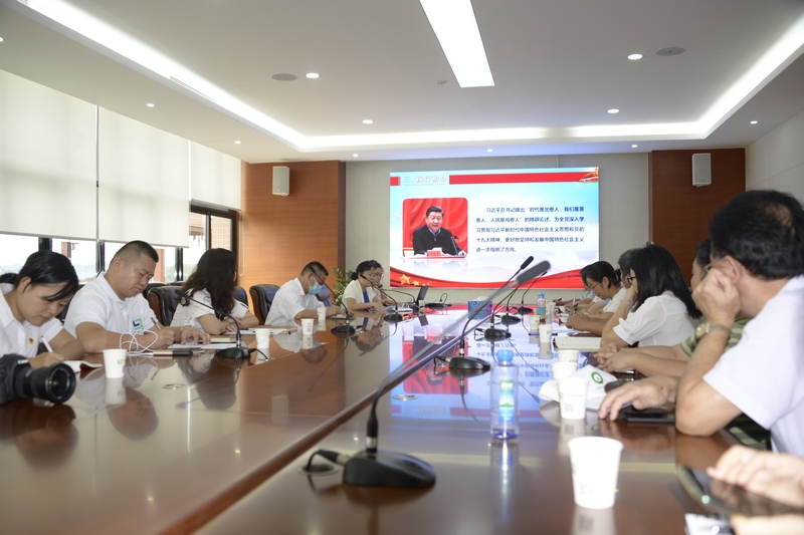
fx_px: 714
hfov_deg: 58.7
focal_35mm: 32
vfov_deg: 41.1
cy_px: 268
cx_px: 402
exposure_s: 1/30
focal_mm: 32
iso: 125
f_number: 3.5
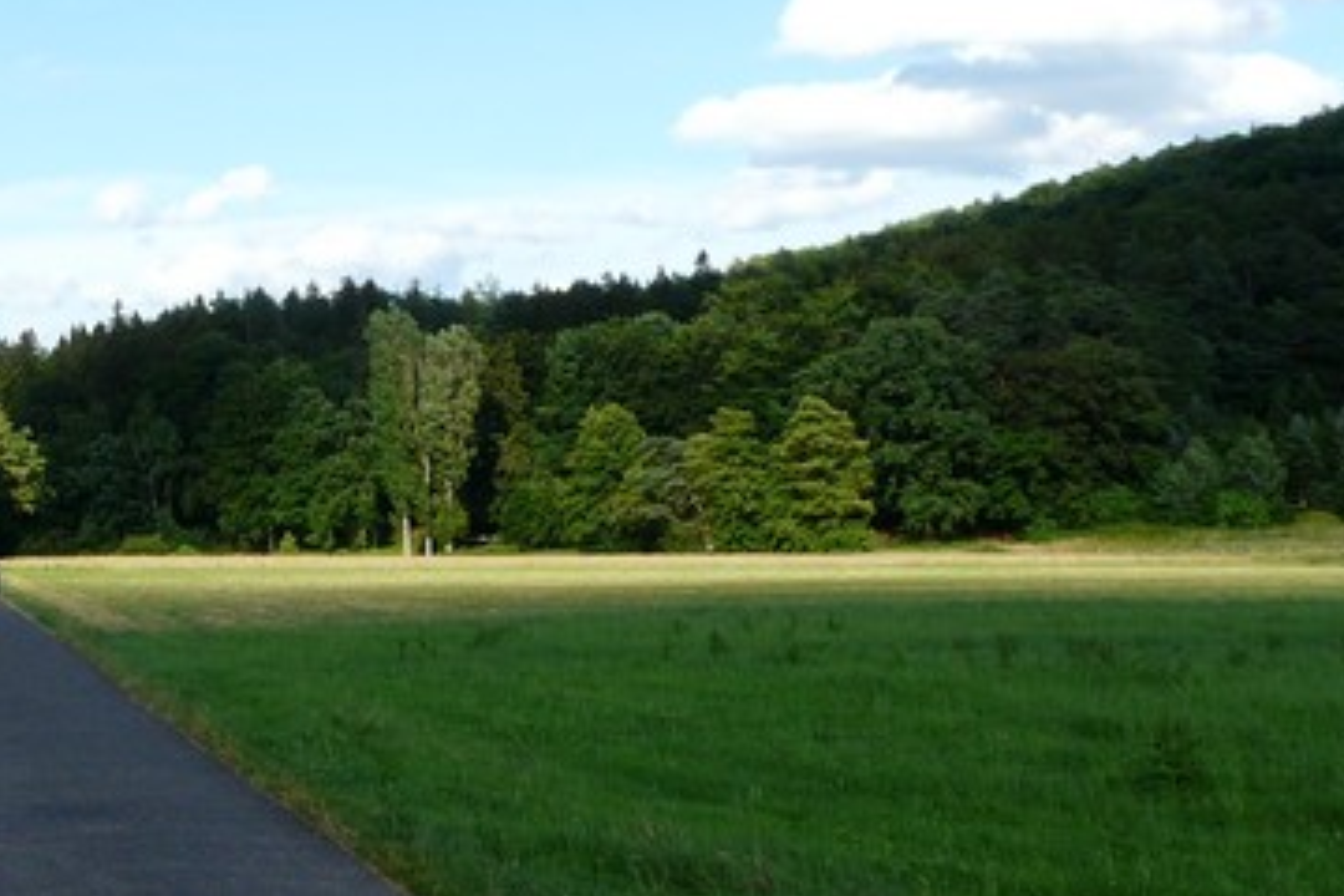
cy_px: 329
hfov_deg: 28.5
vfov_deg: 20.3
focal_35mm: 67
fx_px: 2501
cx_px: 56
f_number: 5.6
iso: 100
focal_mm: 4.7
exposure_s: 1/250
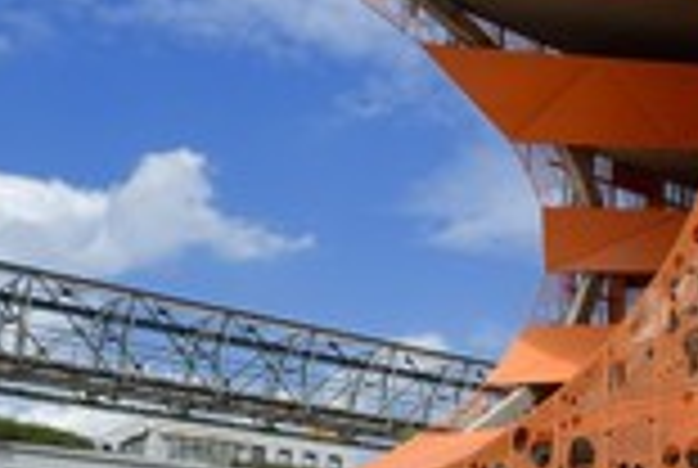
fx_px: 1418
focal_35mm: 73
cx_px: 689
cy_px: 364
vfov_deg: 18.6
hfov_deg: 26.3
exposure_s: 1/400
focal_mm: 27
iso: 400
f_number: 13
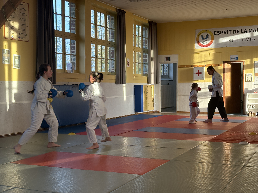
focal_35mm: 52
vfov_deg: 28.0
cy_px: 96
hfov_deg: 36.8
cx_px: 129
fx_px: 388
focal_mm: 5.96
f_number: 1.6
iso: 64
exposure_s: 1/173
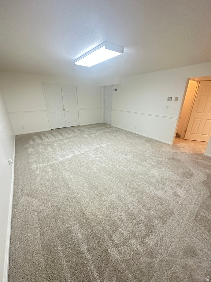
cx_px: 106
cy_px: 141
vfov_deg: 102.1
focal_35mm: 14
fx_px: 114
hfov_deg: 85.7
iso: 640
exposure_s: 1/60
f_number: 2.2
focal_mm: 2.22
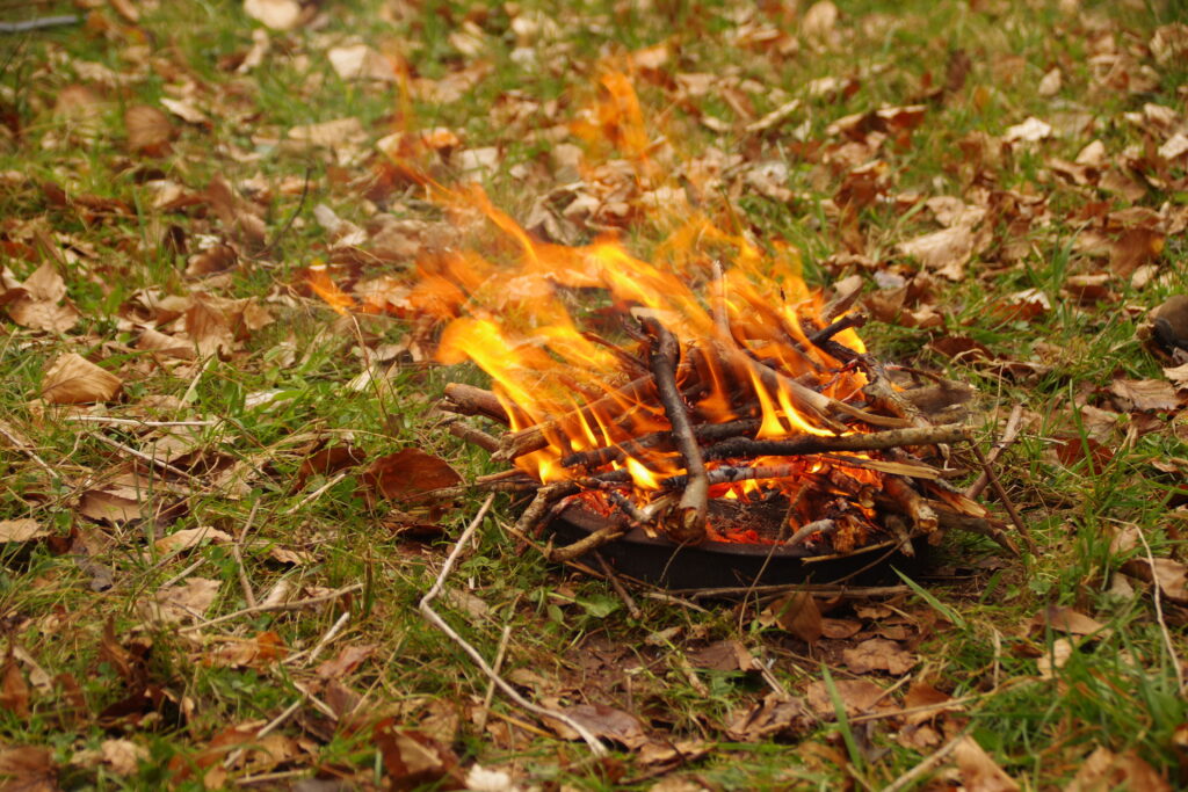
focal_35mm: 105
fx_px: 3465
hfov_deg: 19.5
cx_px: 594
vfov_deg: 13.0
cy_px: 396
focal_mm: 70
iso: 200
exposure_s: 1/125
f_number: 5.6
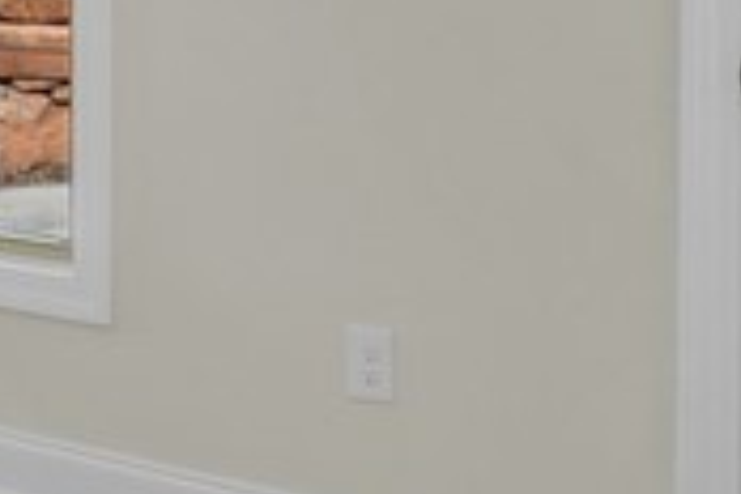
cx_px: -603
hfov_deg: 16.8
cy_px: -111
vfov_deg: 13.3
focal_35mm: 100
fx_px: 2058
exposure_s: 1/13
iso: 100
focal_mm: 16
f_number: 8
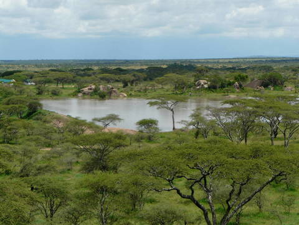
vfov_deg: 14.0
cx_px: 150
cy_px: 112
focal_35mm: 106
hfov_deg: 18.5
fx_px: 916
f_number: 7.1
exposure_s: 1/320
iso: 100
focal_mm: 17.5
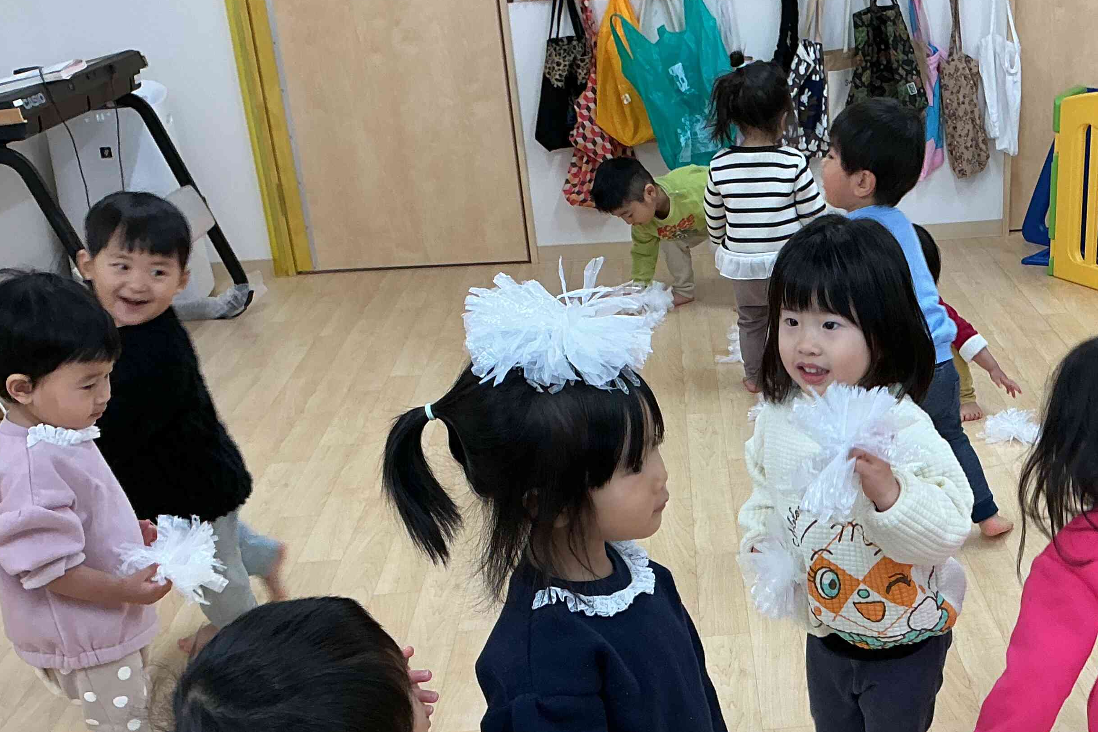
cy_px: 583
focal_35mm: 50
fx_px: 1525
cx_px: 827
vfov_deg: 26.5
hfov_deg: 38.6
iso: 64
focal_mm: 3
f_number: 1.8
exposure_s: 1/120
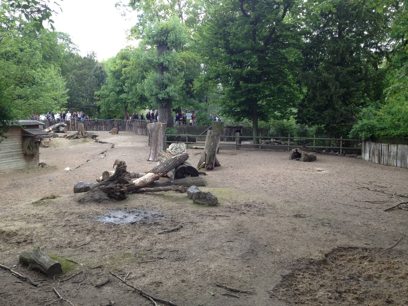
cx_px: 204
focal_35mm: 35
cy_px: 153
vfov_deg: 40.7
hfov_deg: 52.6
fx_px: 413
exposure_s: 1/160
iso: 50
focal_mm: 4.28
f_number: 2.4
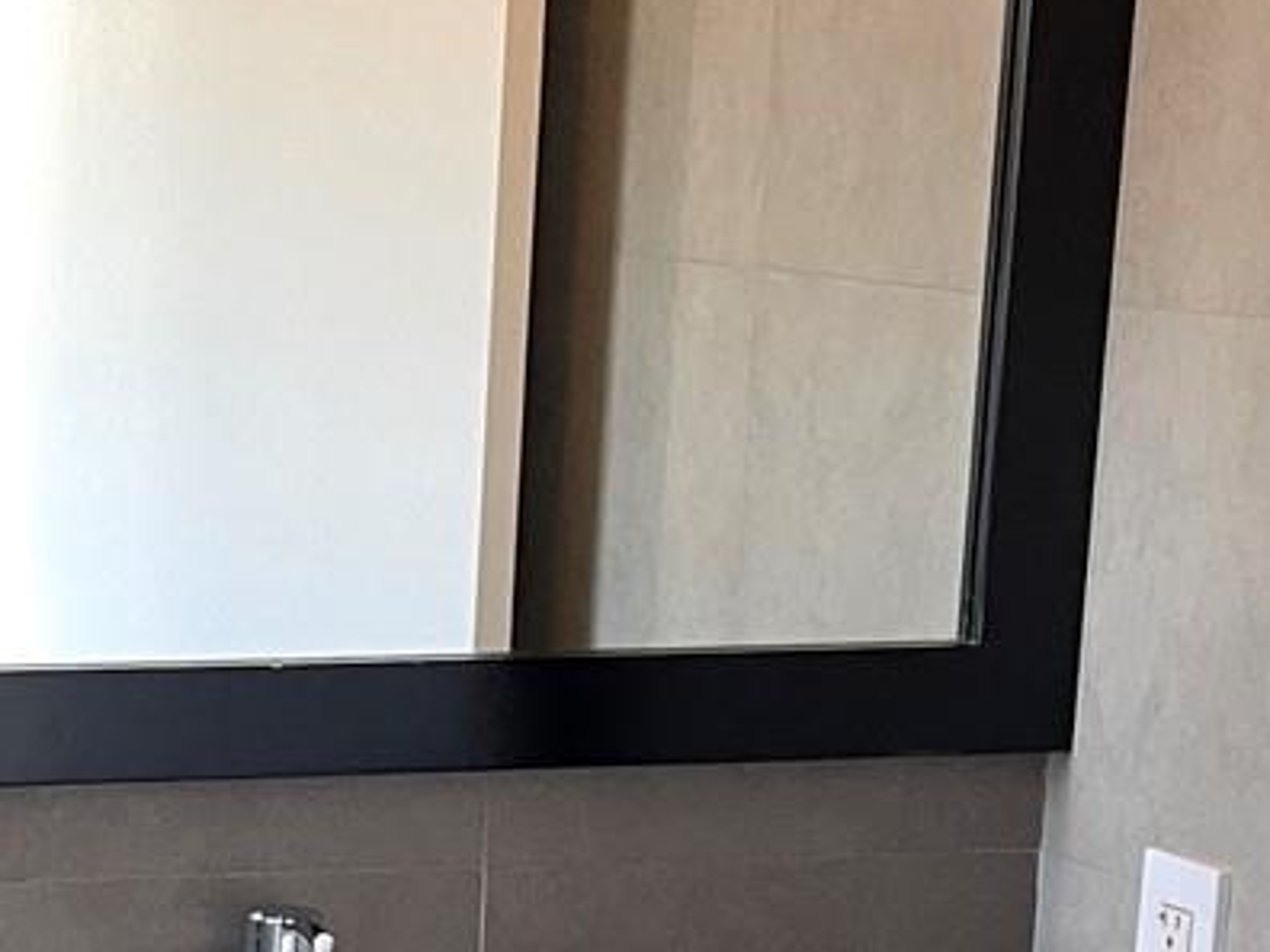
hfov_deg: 18.3
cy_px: 1186
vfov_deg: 13.6
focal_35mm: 105
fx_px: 3852
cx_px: 26
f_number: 1.6
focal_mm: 5.1
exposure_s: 1/60
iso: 125
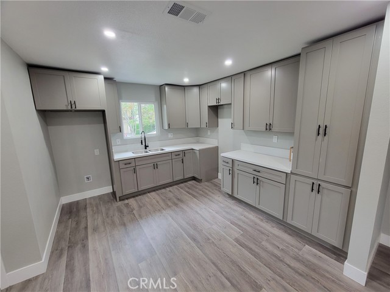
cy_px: 146
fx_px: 146
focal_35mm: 13
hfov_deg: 106.2
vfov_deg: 89.9
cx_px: 195
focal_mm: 2.2
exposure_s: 1/60
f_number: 2.2
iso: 250
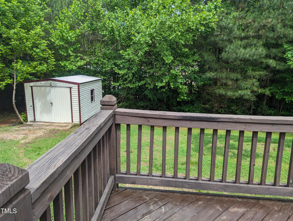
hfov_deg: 71.5
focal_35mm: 24
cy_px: 110
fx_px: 203
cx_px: 146
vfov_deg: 56.9
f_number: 1.85
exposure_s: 1/1099
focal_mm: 6.81
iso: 36
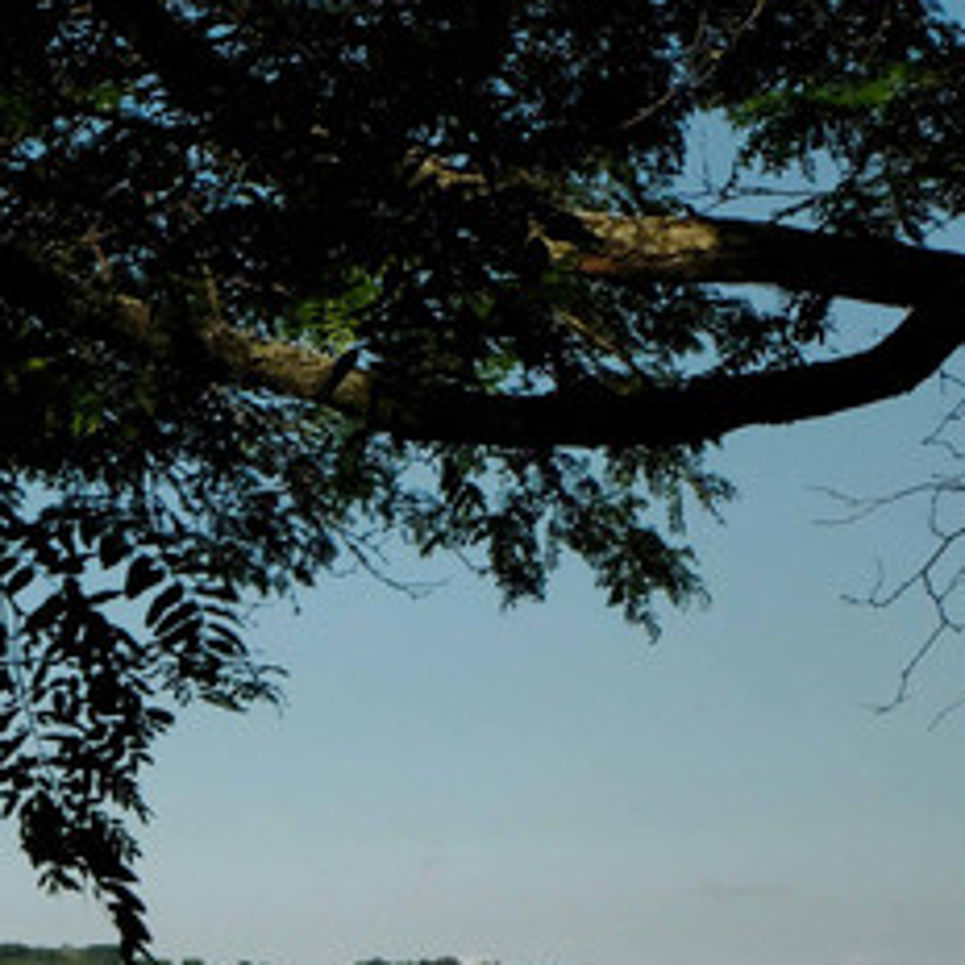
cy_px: 1258
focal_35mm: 139
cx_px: -1019
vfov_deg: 12.2
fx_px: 4384
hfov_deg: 11.3
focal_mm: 25.6
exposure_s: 1/500
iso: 500
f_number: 20
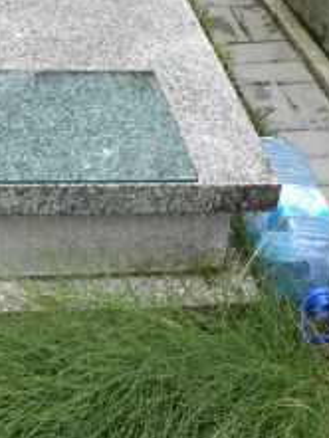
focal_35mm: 76
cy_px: 26
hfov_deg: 18.9
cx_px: 0
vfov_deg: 24.7
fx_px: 962
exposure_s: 1/125
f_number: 4
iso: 100
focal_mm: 7.4
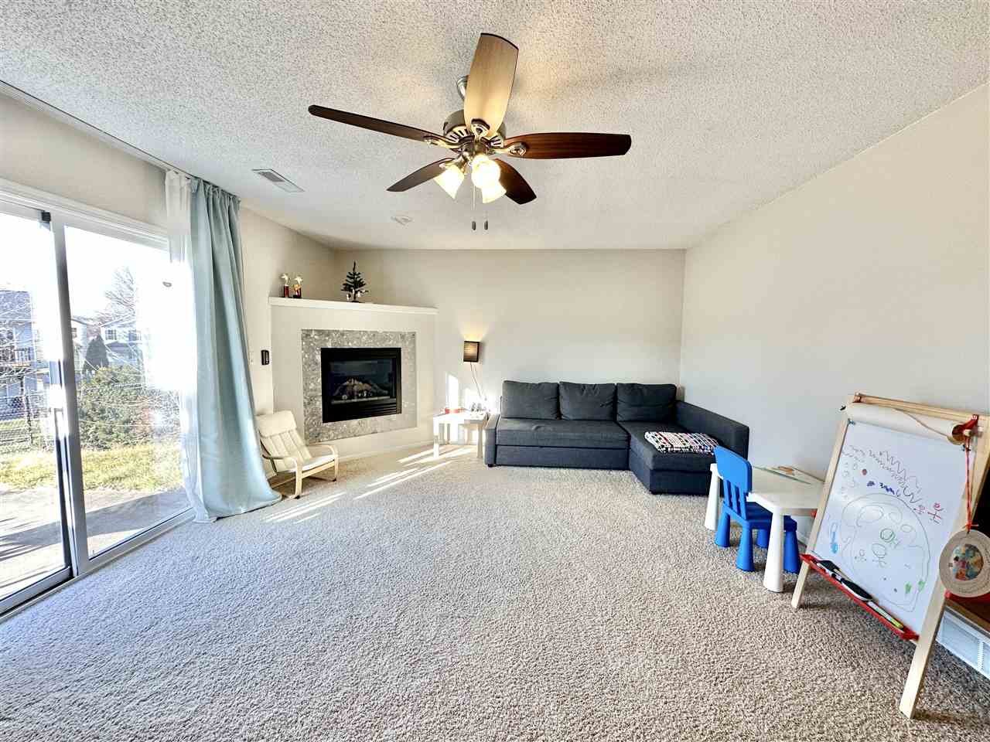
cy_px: 371
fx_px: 400
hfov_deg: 102.1
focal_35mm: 14
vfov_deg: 85.7
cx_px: 495
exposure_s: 1/120
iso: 125
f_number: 2.2
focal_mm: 2.22
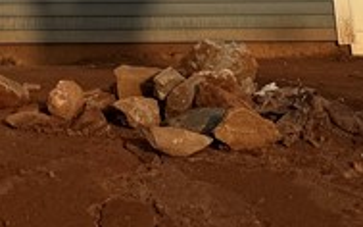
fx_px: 1365
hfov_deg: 14.6
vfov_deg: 8.4
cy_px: -369
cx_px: -77
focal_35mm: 138
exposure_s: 1/4167
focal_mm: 6.76
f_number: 1.78
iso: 80
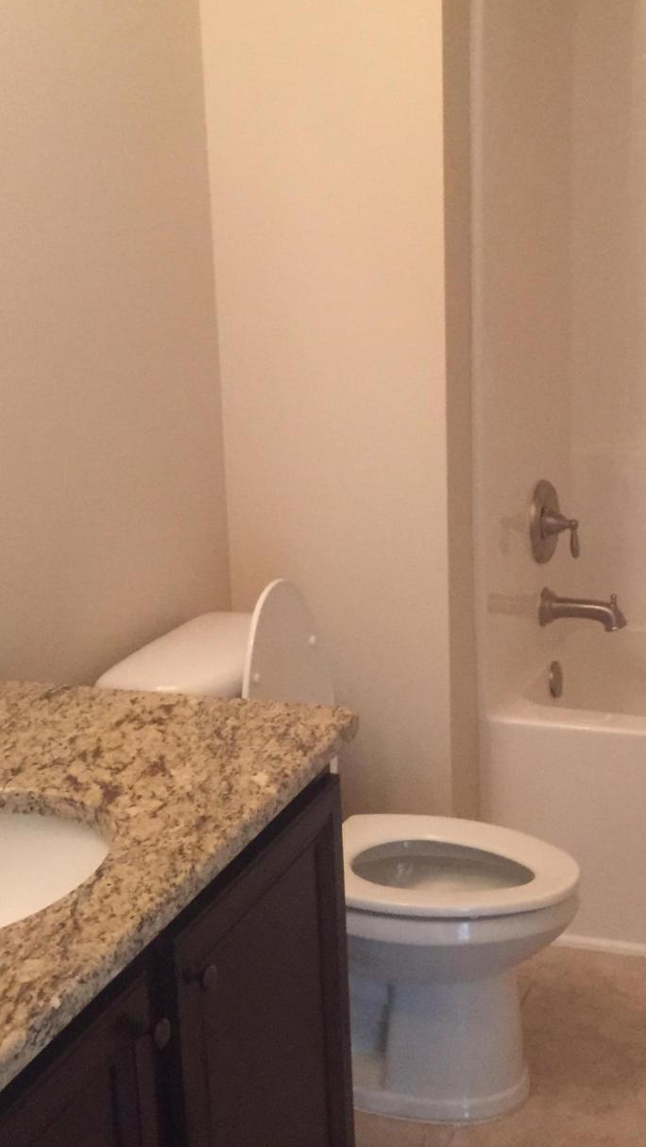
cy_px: 625
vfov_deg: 39.8
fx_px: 1583
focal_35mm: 52
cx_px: 414
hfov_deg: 23.0
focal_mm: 4.15
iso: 250
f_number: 2.2
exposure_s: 1/30
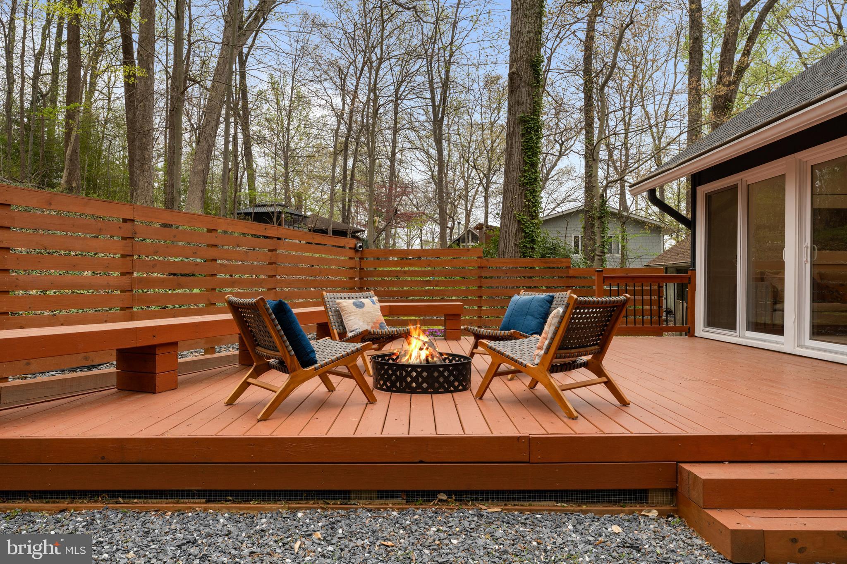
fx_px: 565
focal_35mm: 24
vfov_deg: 53.1
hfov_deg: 73.7
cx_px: 424
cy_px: 282
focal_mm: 24
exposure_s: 1/200
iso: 200
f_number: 11
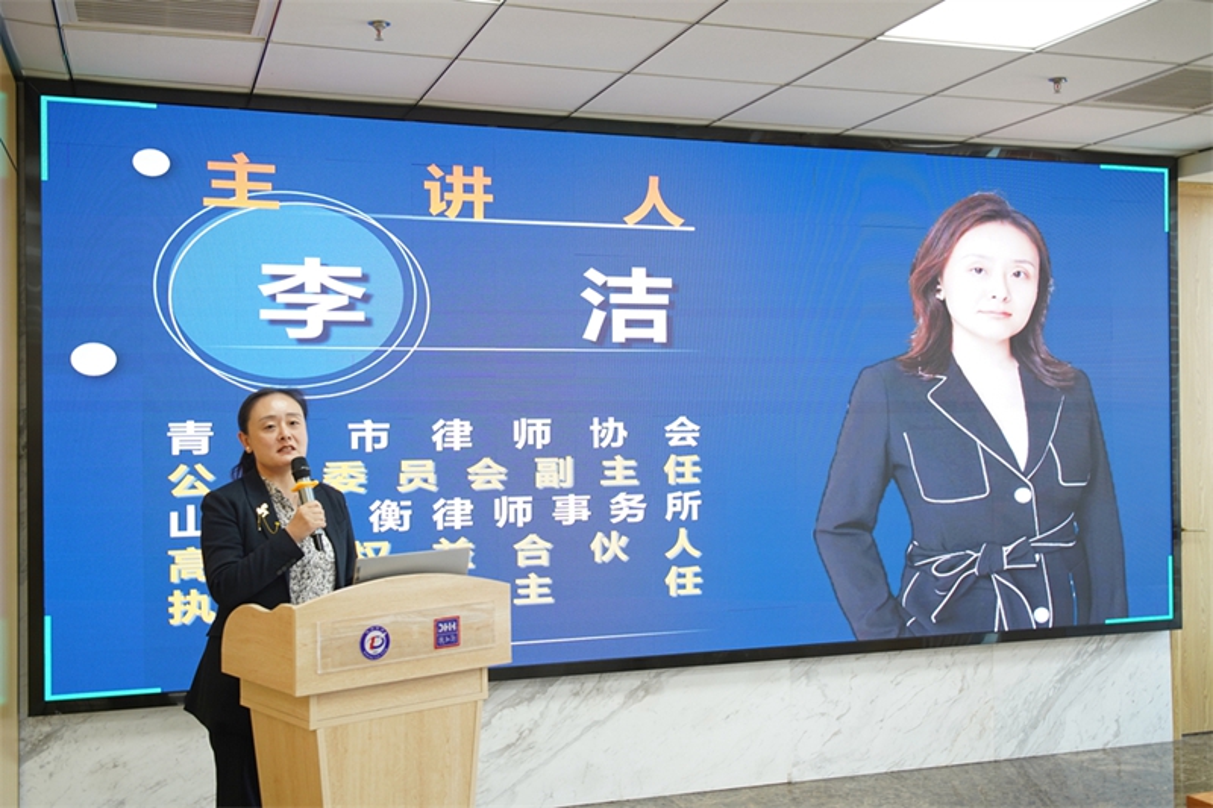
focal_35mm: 37
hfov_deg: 51.9
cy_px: 404
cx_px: 606
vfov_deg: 35.9
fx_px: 1246
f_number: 5.6
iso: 640
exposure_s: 1/40
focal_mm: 37
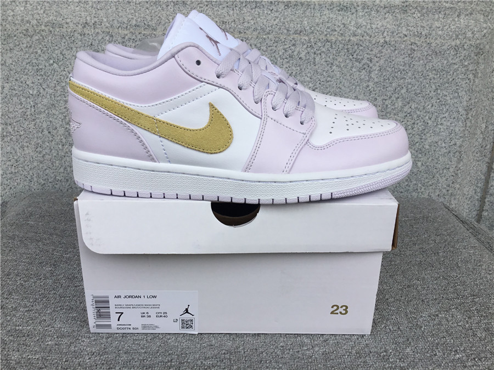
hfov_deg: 58.4
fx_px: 442
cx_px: 247
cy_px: 185
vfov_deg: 45.4
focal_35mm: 31
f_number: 2.4
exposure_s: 1/500
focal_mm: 3.3
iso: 25
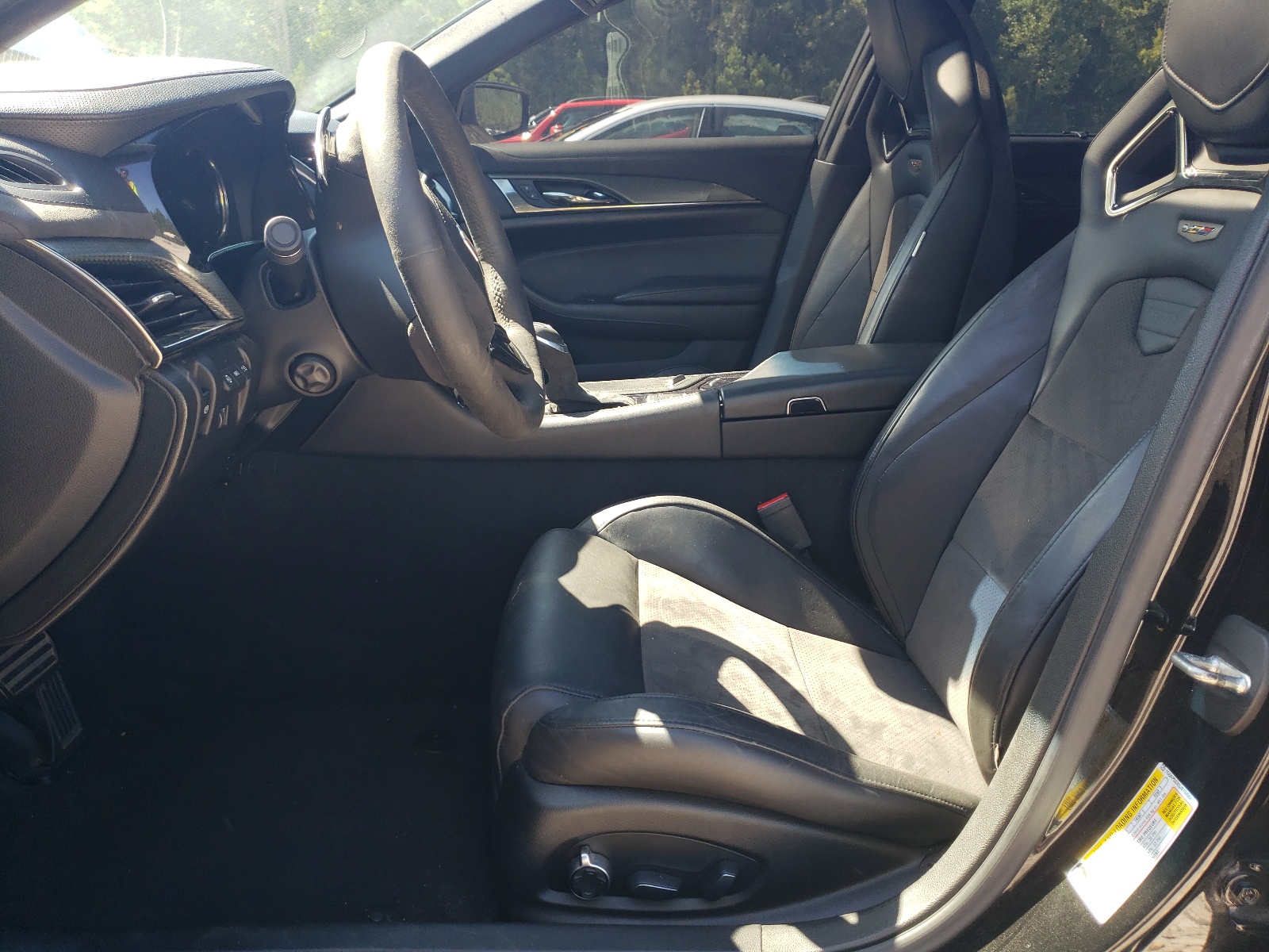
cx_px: 634
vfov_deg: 53.1
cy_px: 476
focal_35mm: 26
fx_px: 953
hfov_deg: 67.3
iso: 50
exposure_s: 1/189
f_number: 1.5
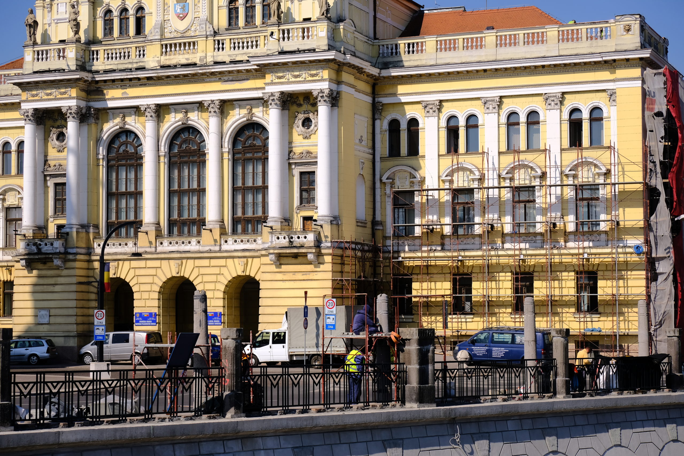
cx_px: 342
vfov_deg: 18.2
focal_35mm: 75
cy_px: 228
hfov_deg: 27.0
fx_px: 1425
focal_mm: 50
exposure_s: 1/400
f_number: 9
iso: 200
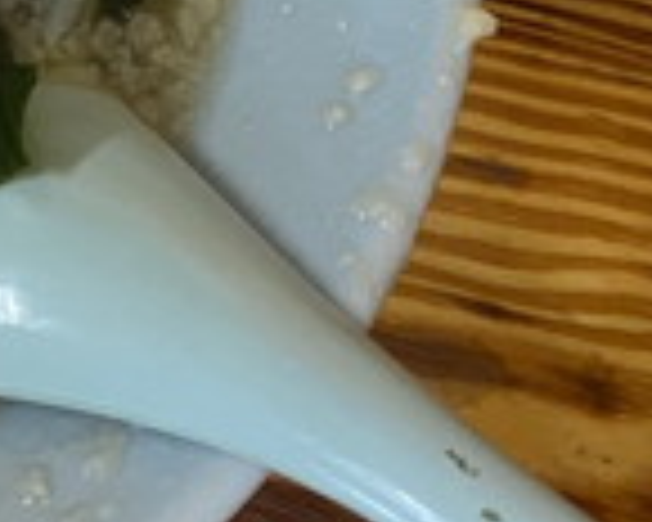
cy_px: -266
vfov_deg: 13.0
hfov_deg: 14.2
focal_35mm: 112
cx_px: -670
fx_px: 2161
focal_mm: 4.25
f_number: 1.8
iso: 200
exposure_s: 1/50
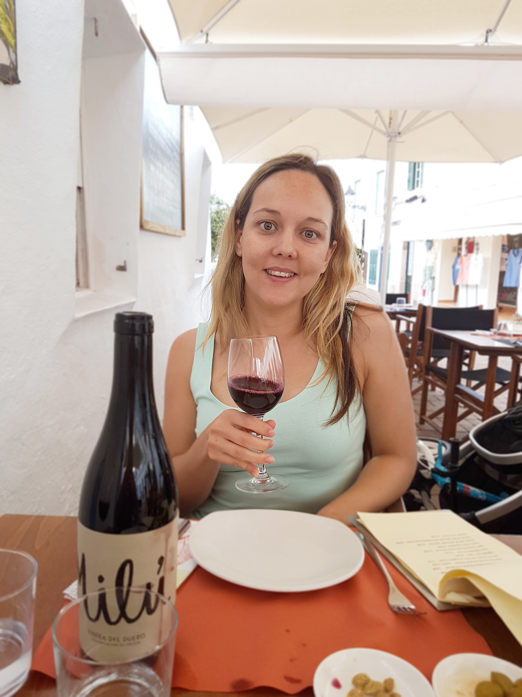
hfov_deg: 53.1
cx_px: 261
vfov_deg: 67.3
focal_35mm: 26
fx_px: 523
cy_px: 348
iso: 40
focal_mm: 4.2
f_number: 1.7
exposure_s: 1/100
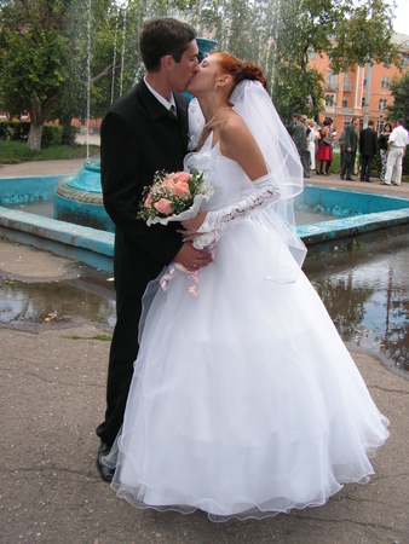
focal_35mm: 36
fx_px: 567
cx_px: 204
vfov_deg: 51.3
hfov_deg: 39.7
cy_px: 272
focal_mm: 6
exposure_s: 1/250
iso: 50
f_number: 3.2
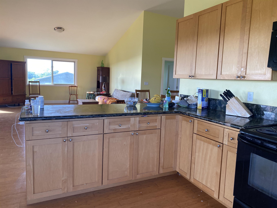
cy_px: 104
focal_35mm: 26
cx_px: 138
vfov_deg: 53.1
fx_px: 208
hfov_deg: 67.3
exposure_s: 1/121
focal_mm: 4.25
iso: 100
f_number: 1.8
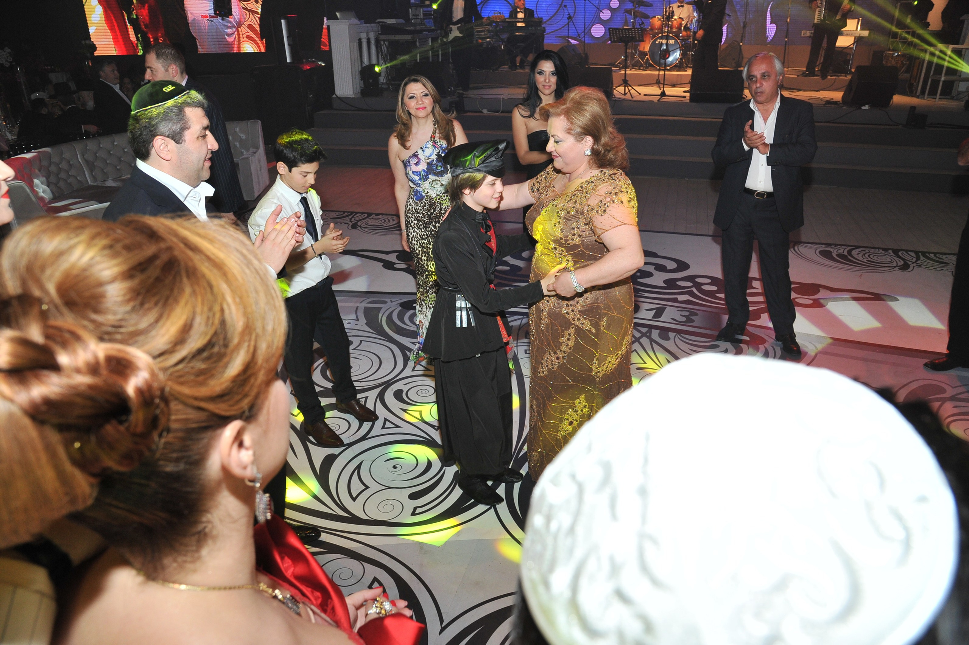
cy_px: 322
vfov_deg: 53.1
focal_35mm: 24
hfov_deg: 73.8
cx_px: 484
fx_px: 646
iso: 1600
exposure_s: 1/160
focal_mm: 24
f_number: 7.1
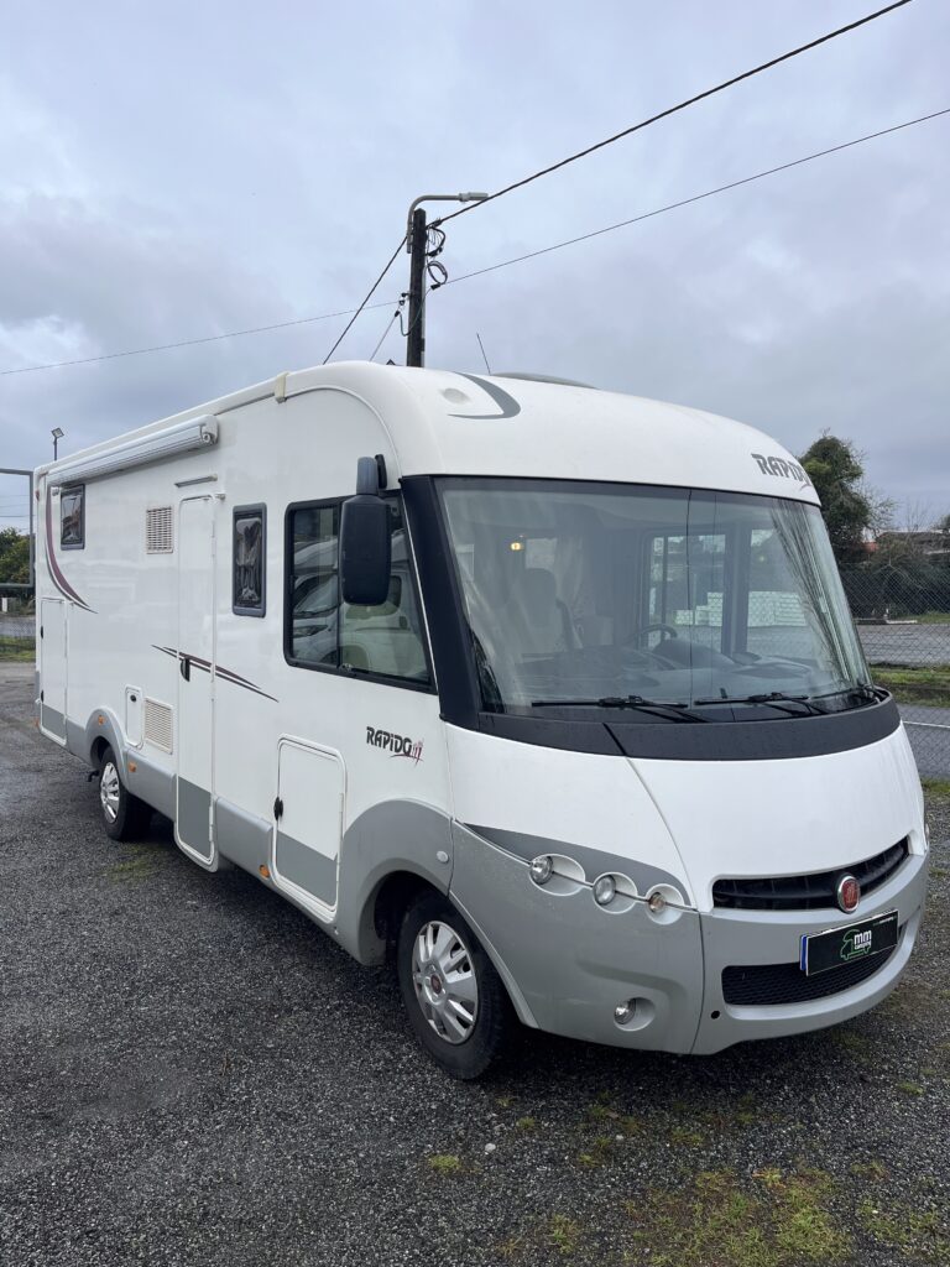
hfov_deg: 53.1
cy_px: 634
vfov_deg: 67.3
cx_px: 475
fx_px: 951
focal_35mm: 26
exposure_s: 1/1992
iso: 50
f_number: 1.6
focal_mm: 5.1
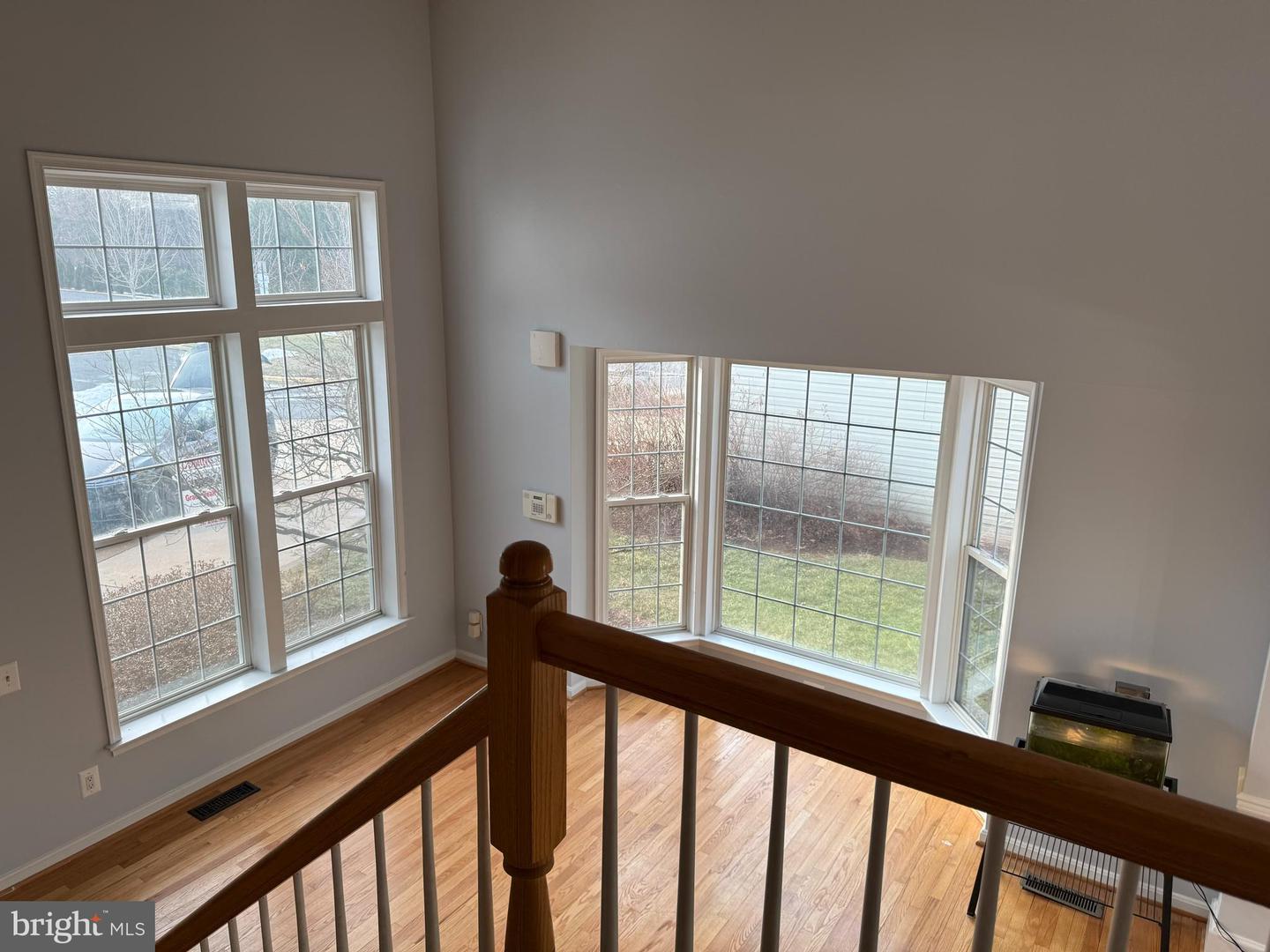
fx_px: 881
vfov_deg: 56.8
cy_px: 476
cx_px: 635
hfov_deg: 71.6
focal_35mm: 24
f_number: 1.78
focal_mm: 6.76
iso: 80
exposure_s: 1/120
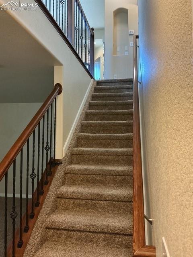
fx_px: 216
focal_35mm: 29
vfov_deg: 61.7
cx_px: 96
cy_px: 128
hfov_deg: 48.2
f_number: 1.8
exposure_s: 1/60
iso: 160
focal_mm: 3
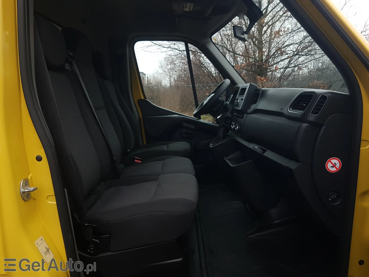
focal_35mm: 26
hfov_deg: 67.3
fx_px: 277
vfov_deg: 53.1
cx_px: 184
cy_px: 138
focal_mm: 4.2
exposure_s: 1/100
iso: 64
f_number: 1.7
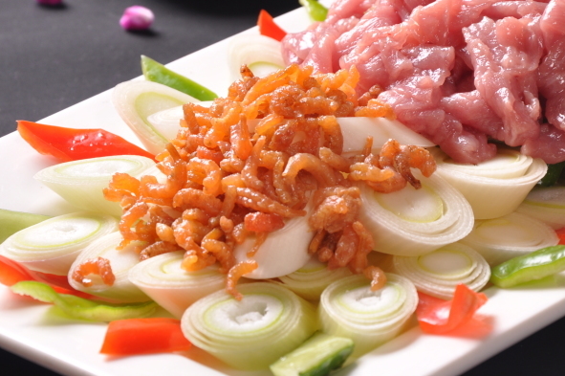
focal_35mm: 221
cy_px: 112
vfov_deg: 6.2
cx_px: 359
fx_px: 3463
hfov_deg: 9.3
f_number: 8
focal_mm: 85
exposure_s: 1/125
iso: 200
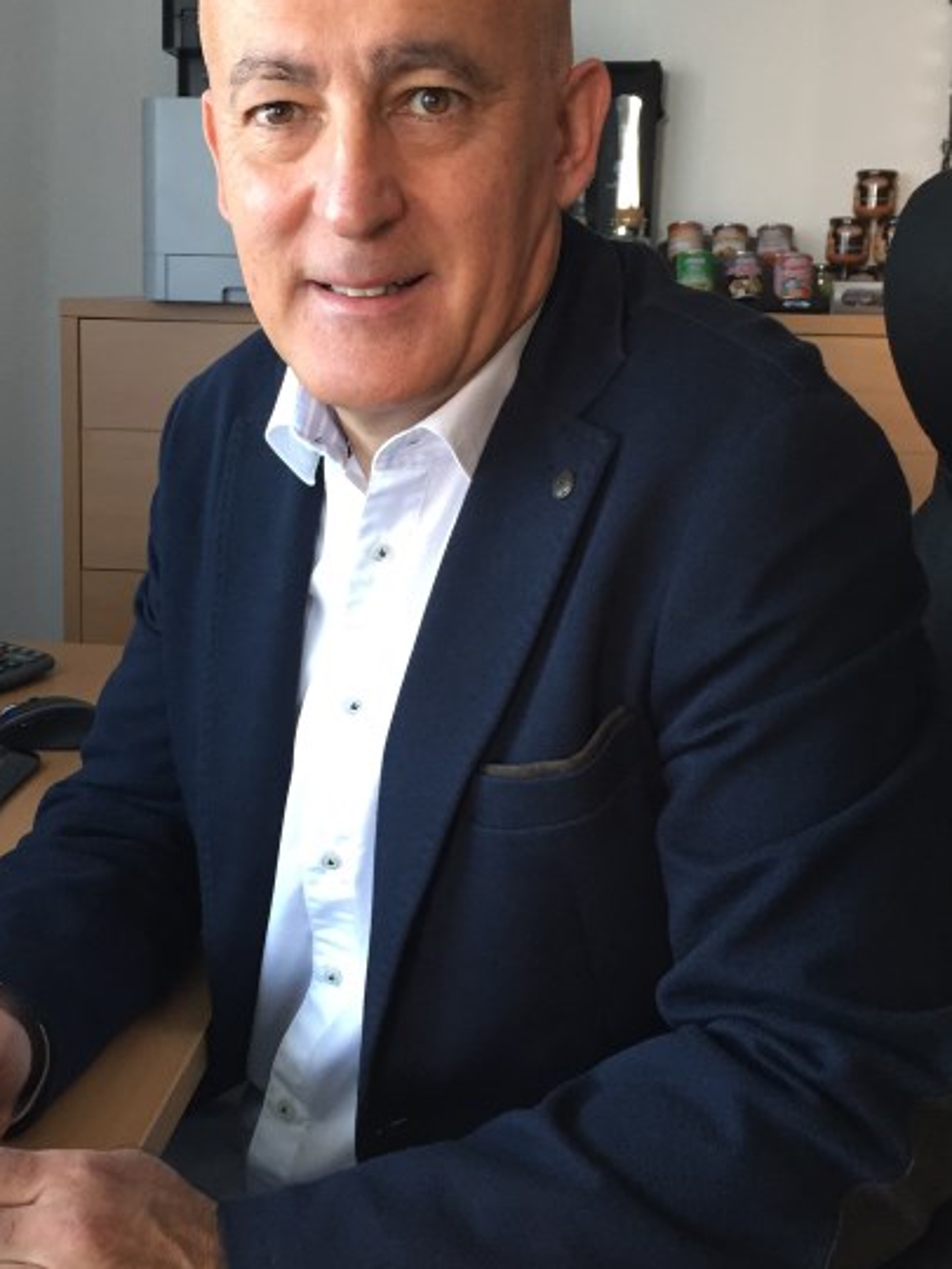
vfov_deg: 43.7
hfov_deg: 33.5
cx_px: 397
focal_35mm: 43
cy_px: 536
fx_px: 1577
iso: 160
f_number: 2.2
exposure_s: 1/33
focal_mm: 4.15
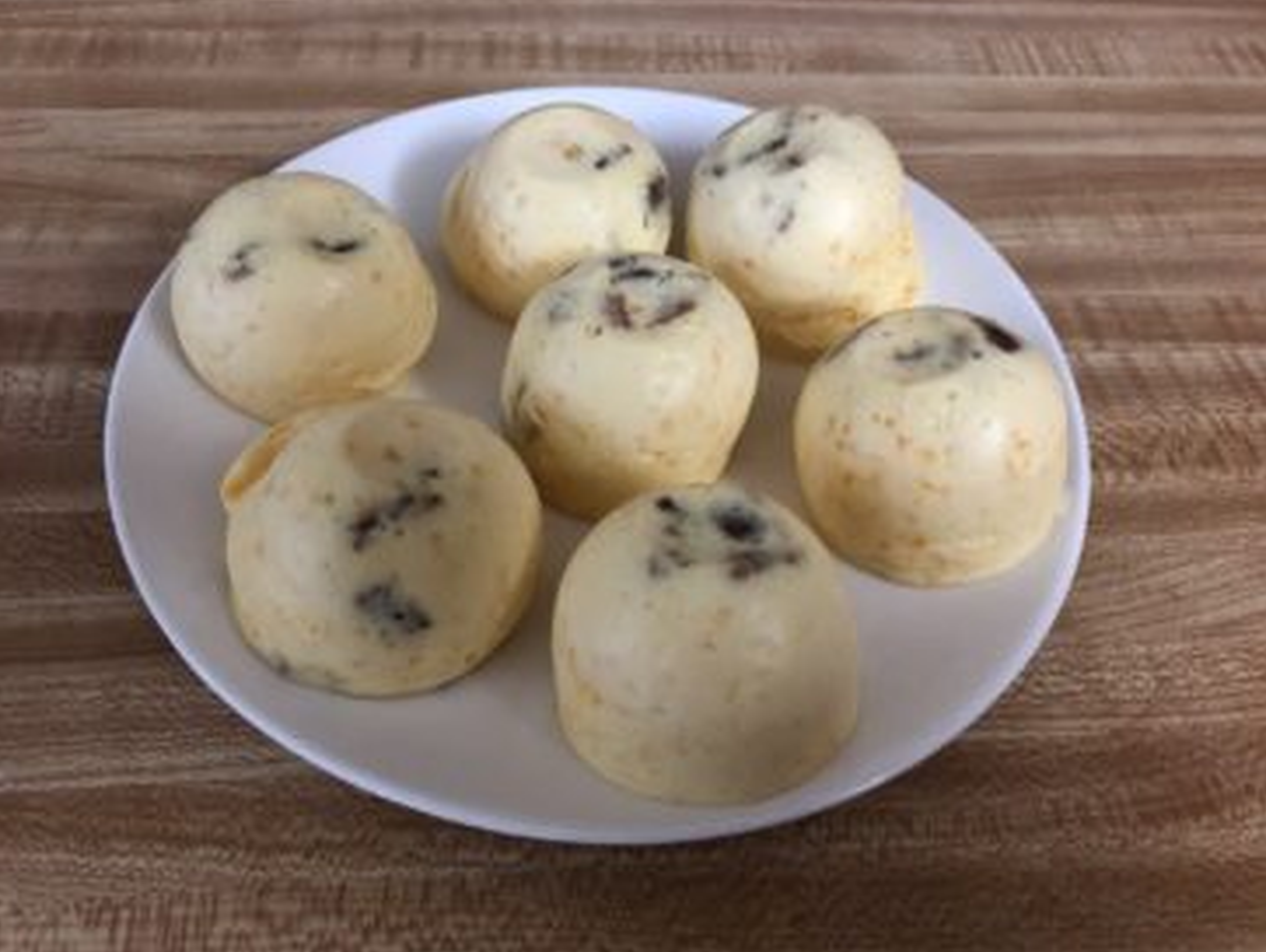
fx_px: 1061
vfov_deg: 48.3
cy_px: 469
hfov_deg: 61.6
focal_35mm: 29
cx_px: 617
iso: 80
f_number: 1.8
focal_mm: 3.99
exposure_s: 1/7
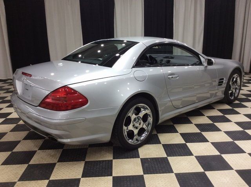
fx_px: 232
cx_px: 126
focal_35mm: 32
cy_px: 94
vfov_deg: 44.1
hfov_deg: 56.9
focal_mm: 3.3
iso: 40
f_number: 2.4
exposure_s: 1/33
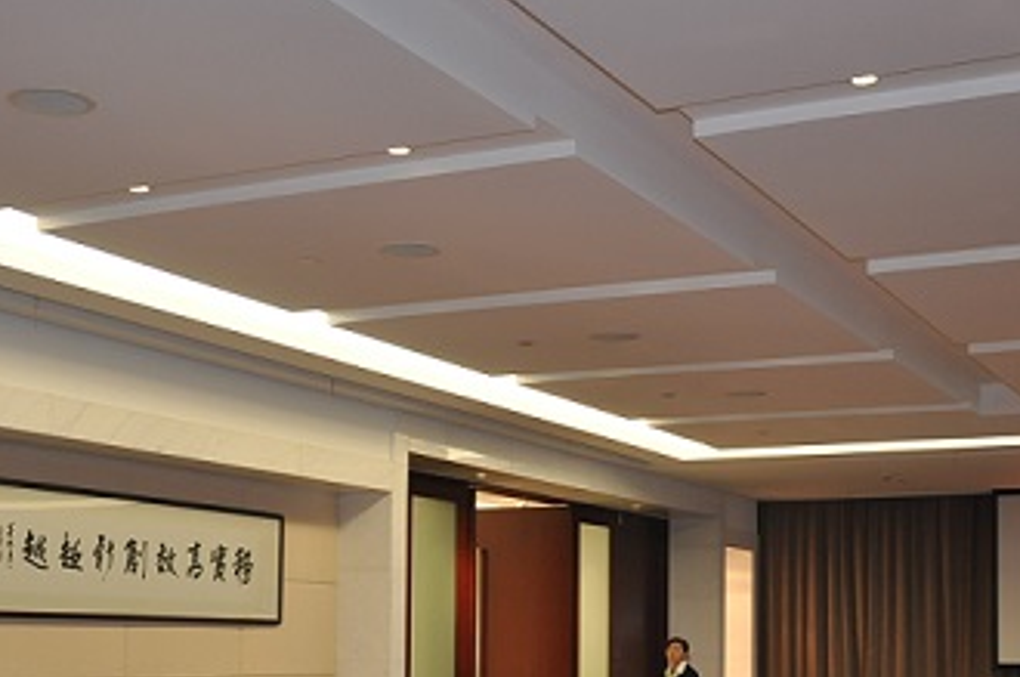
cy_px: 558
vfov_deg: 16.5
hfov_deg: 24.8
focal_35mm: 82
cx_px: 471
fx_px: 2320
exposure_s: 1/80
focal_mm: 30
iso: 800
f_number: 4.2
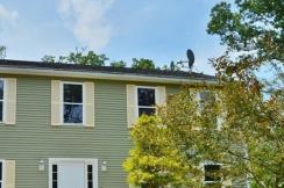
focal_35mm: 50
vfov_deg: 26.6
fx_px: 394
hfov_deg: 38.7
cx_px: 75
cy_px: 138
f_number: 11
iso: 280
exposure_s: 1/500
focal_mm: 18
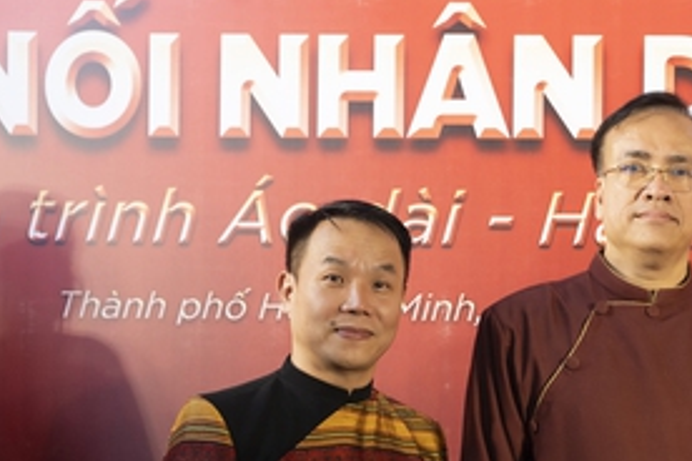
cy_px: 471
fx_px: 1902
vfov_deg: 13.6
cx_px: 732
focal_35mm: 99
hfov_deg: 19.8
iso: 500
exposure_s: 1/160
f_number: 4.5
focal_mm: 41.4
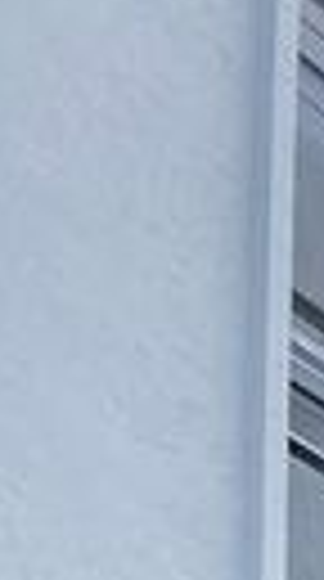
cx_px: 972
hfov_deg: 7.3
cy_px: 1463
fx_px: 2258
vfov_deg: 11.6
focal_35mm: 147
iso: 32
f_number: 1.6
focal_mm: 4.2
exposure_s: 1/1825
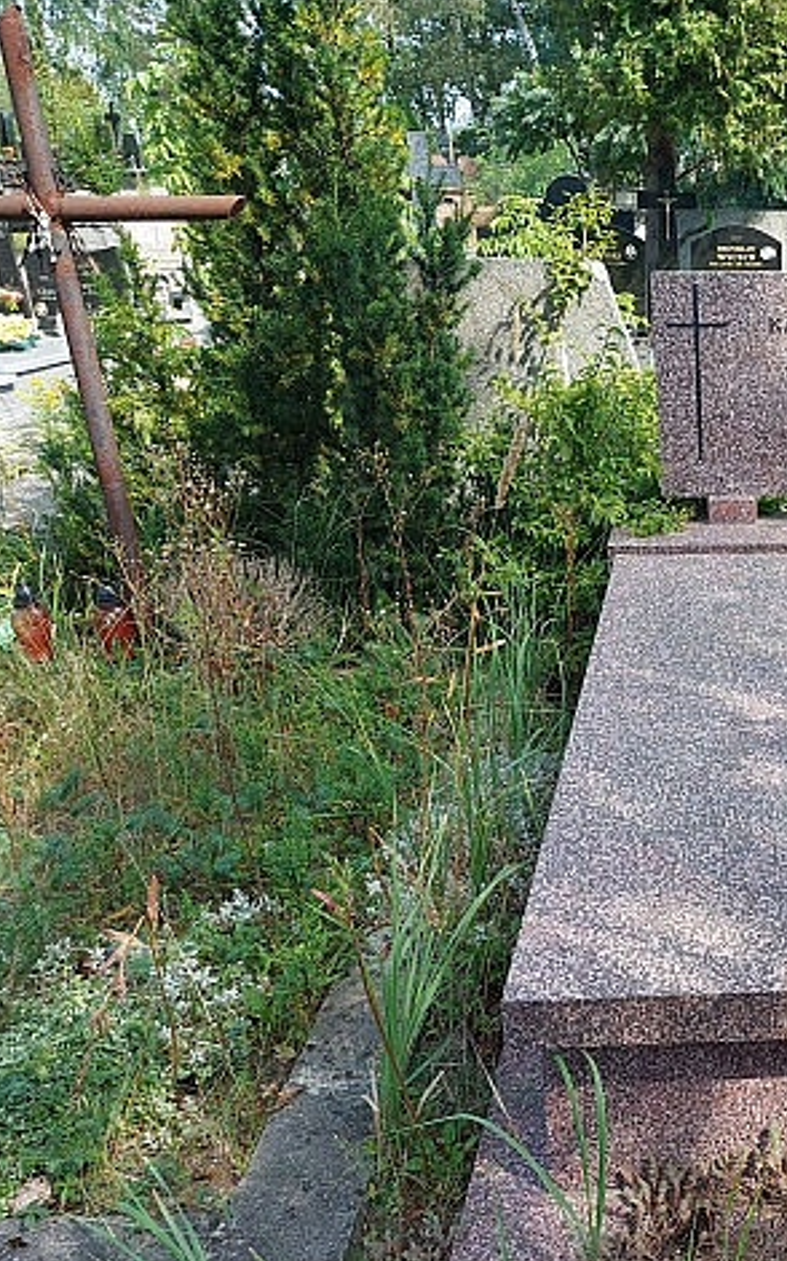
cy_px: 626
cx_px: 792
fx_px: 1237
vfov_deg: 54.0
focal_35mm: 36
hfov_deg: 32.4
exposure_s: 1/405
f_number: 1.8
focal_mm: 5.23
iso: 40
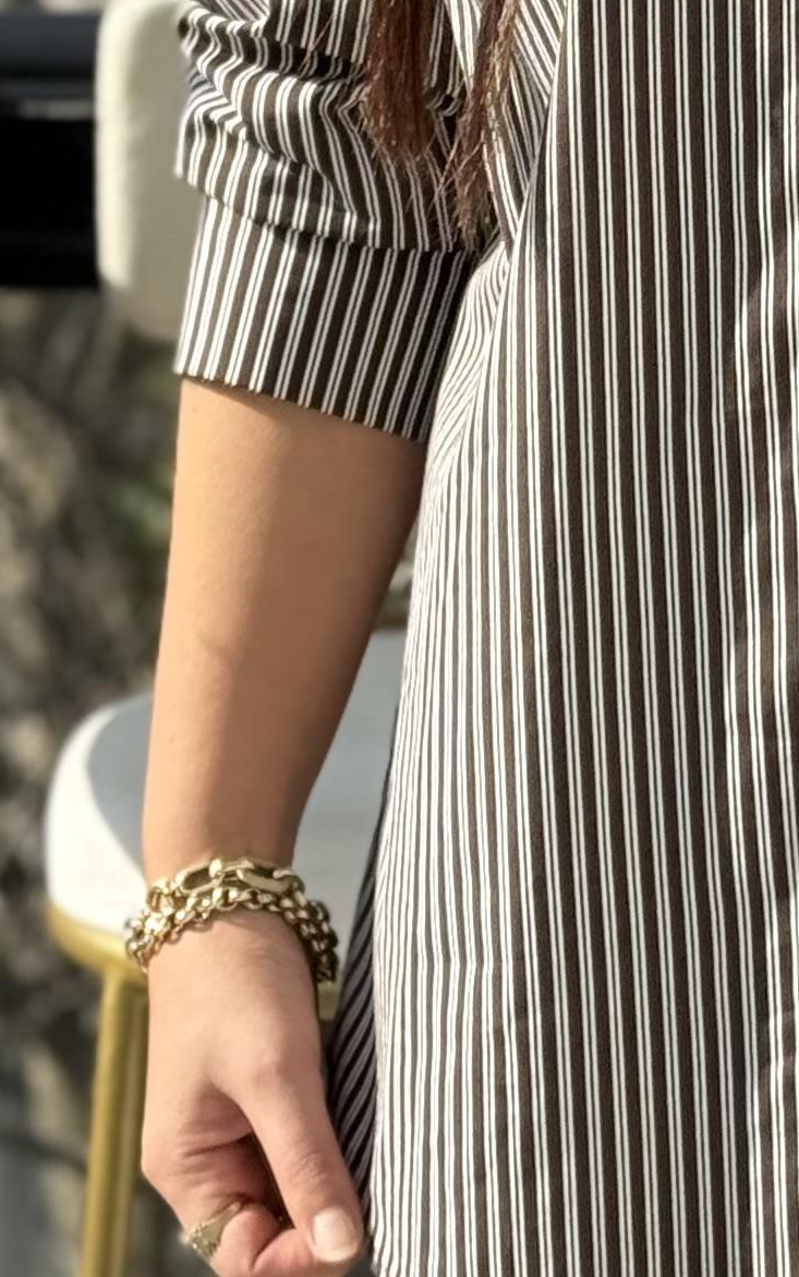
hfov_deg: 7.4
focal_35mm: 175
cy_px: 38
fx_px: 6094
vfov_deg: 11.9
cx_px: 1075
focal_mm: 6.76
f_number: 1.78
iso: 100
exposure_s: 1/1285
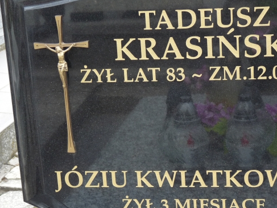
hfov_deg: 20.2
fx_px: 776
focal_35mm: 97
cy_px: 110
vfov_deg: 15.2
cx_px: 181
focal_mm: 10.4
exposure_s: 1/125
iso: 100
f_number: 3.2
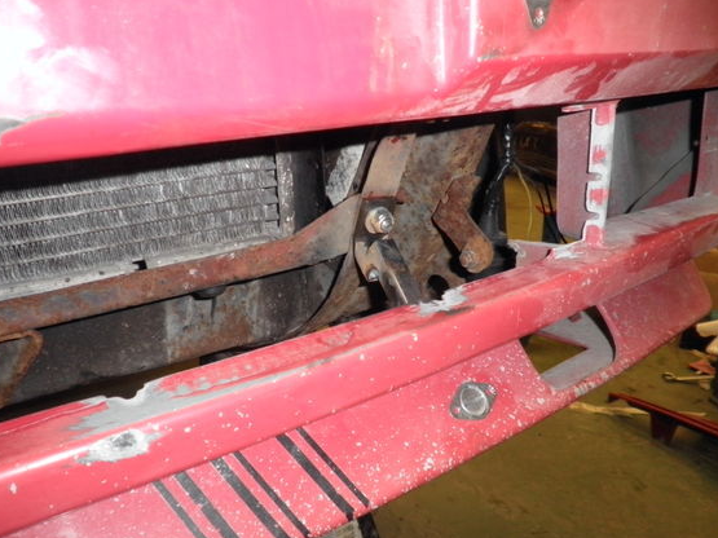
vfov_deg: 46.7
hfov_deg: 59.9
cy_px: 295
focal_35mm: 30
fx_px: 622
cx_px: 338
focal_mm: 4.65
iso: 160
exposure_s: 1/30
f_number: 2.6
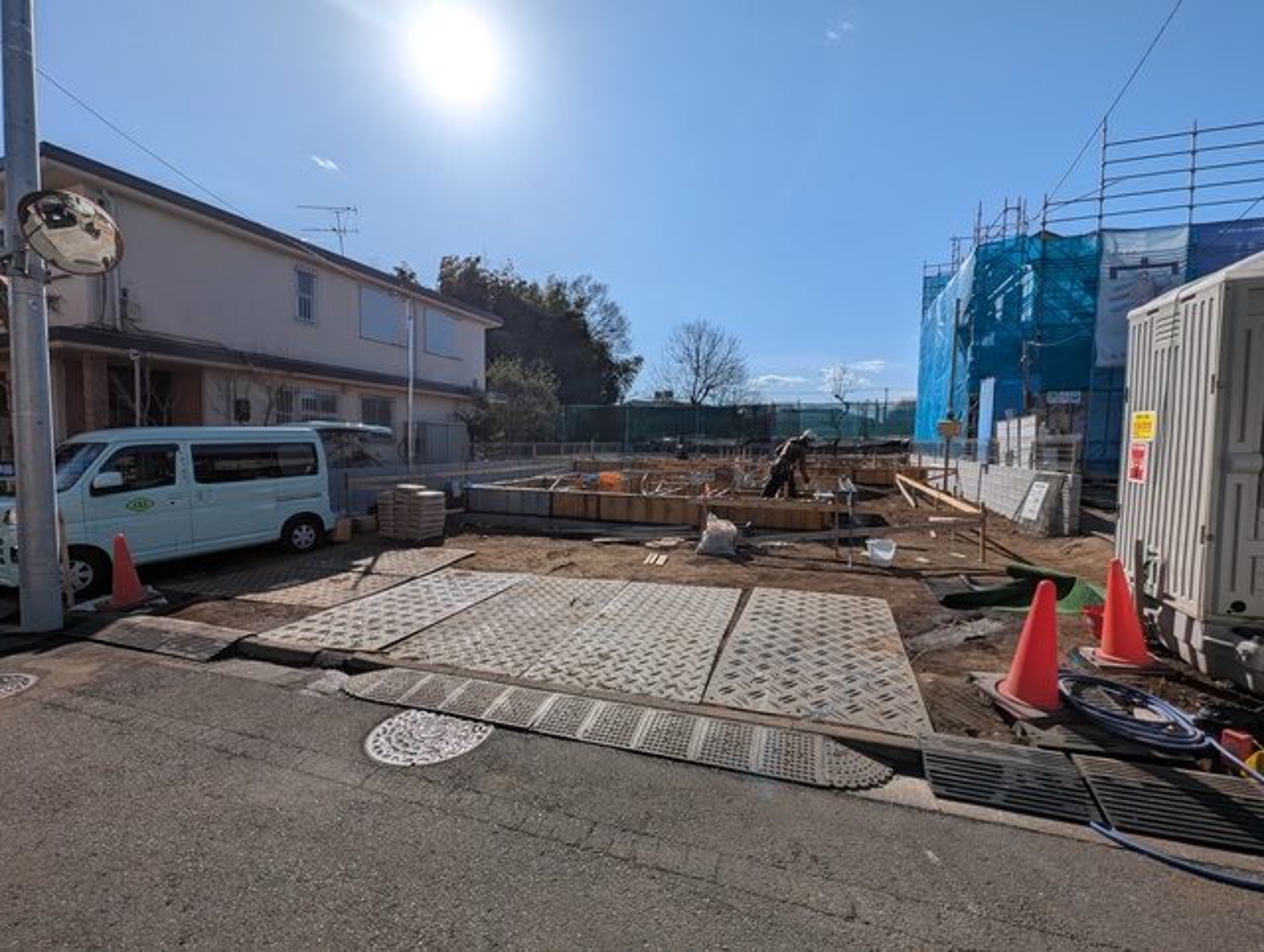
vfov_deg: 90.1
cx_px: 632
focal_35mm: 13
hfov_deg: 106.1
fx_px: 475
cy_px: 476
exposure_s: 1/4785
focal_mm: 1.95
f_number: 2.2
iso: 47
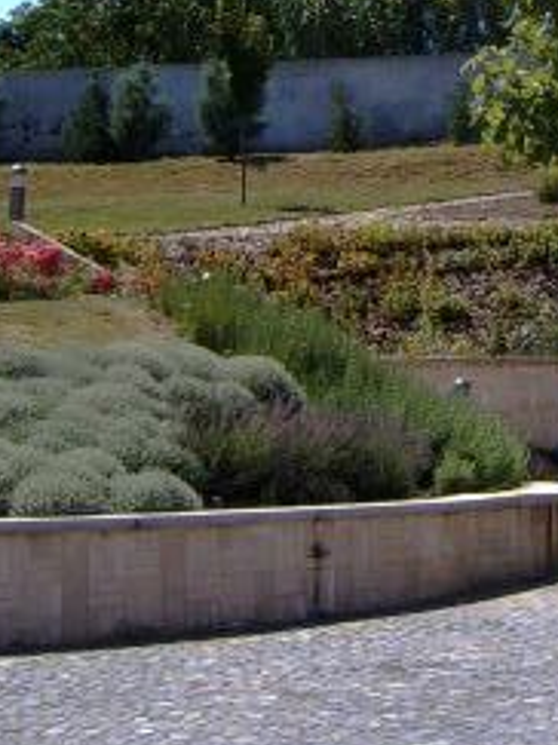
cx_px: 699
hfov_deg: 14.3
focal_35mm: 100
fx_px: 2151
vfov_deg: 18.6
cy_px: -141
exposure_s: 1/350
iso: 63
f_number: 5.8
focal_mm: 5.8
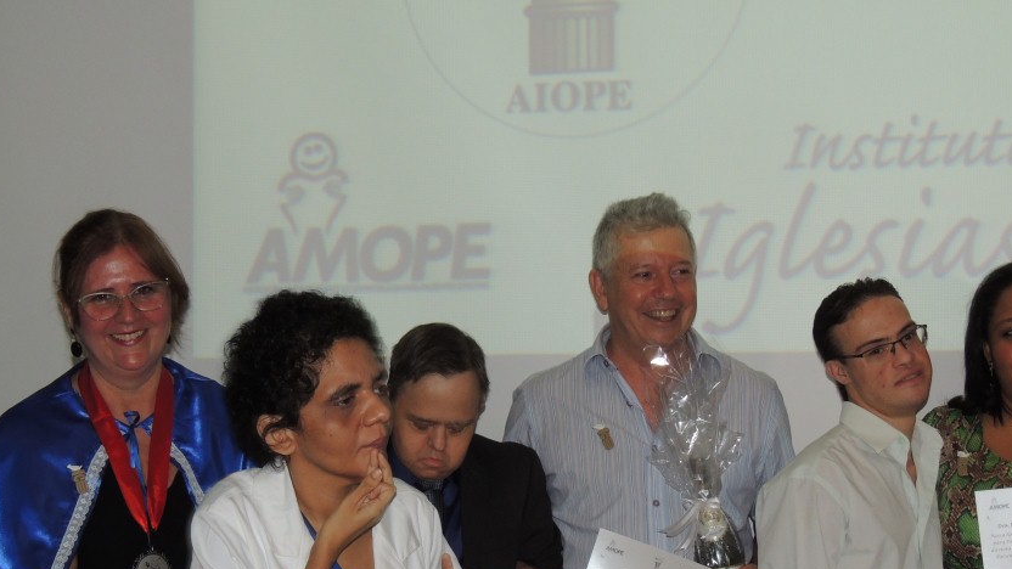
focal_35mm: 63
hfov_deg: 33.3
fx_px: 1691
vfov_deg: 19.0
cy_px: 389
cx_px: 494
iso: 200
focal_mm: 8.3
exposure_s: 1/30
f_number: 3.5
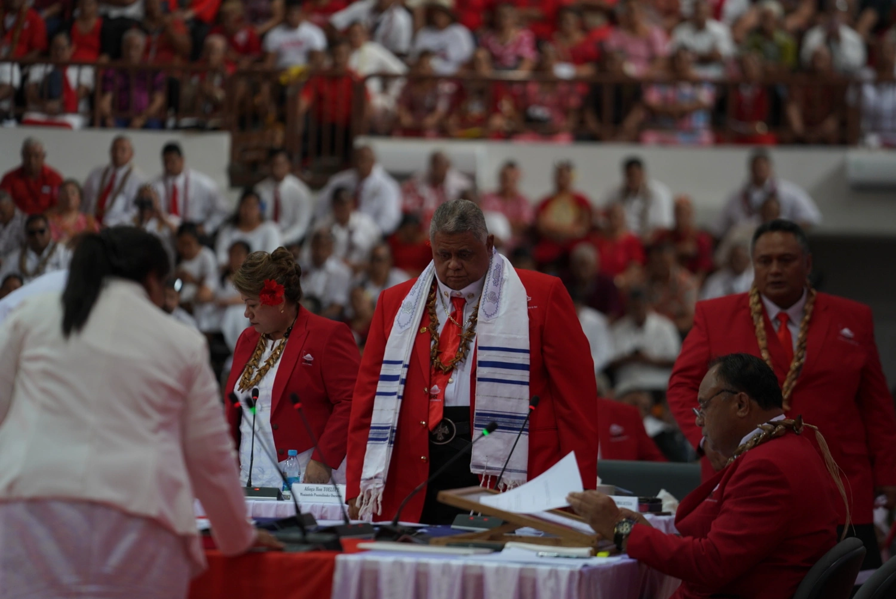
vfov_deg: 6.9
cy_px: 300
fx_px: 4980
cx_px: 448
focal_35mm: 200
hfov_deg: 10.3
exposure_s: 1/320
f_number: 2.8
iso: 800
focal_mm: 200
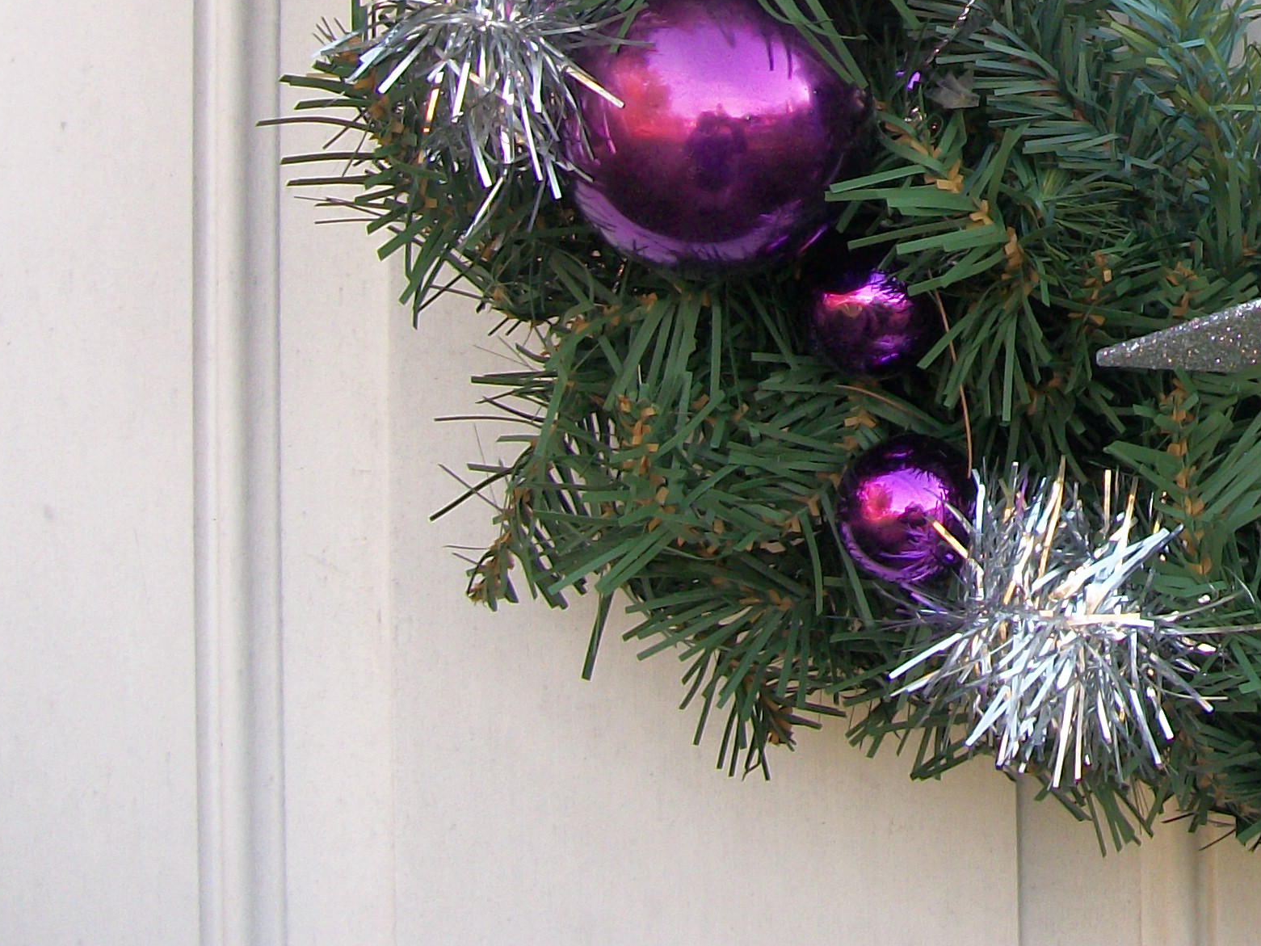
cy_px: -259
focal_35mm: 82
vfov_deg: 17.0
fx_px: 2987
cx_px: 1386
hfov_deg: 22.5
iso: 80
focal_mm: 5.7
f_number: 2.9
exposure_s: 1/100
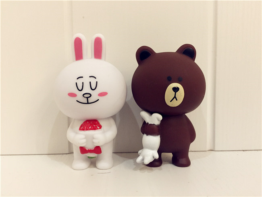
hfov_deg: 61.7
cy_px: 98
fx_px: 219
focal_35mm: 29
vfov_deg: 48.2
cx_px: 131
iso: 200
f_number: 2.2
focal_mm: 4.15
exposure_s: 1/33
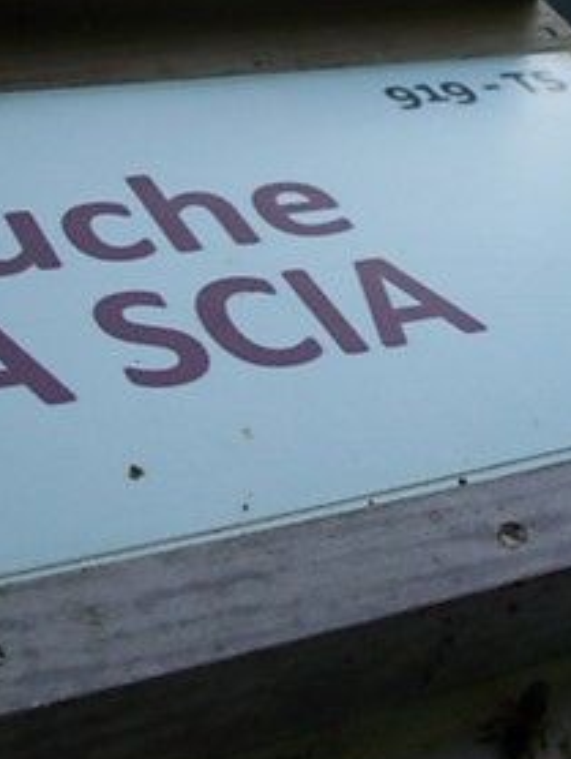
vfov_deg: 26.6
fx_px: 1515
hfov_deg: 21.3
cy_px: -3
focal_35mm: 69
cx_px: 344
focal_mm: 5.7
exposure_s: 1/400
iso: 80
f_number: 2.9
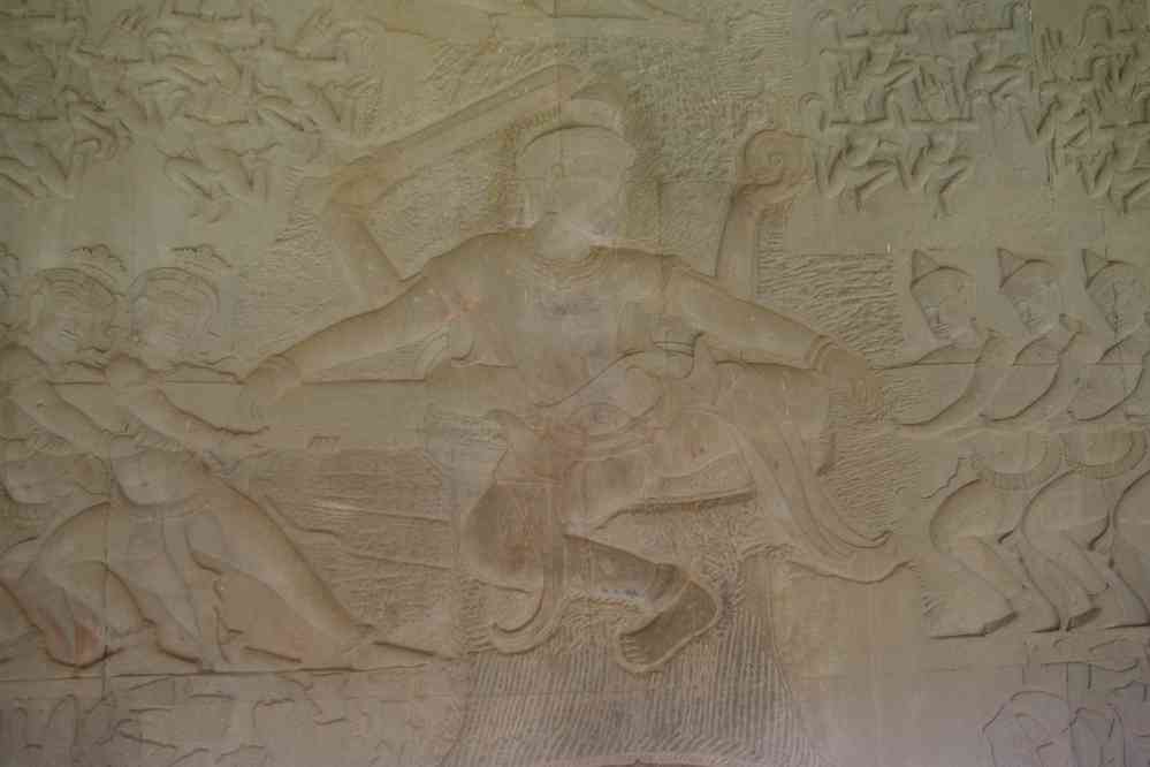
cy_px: 384
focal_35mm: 32
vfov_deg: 41.7
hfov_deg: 59.5
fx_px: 1006
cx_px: 575
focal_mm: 21
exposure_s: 1/50
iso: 800
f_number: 5.6
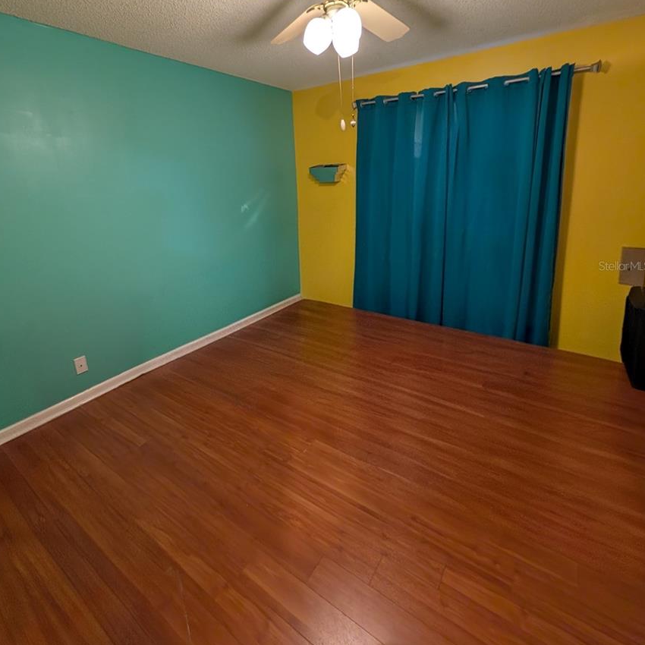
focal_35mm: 15
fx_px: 316
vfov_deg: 90.2
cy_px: 266
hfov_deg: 91.1
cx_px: 310
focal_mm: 2.02
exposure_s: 1/24
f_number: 1.7
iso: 60
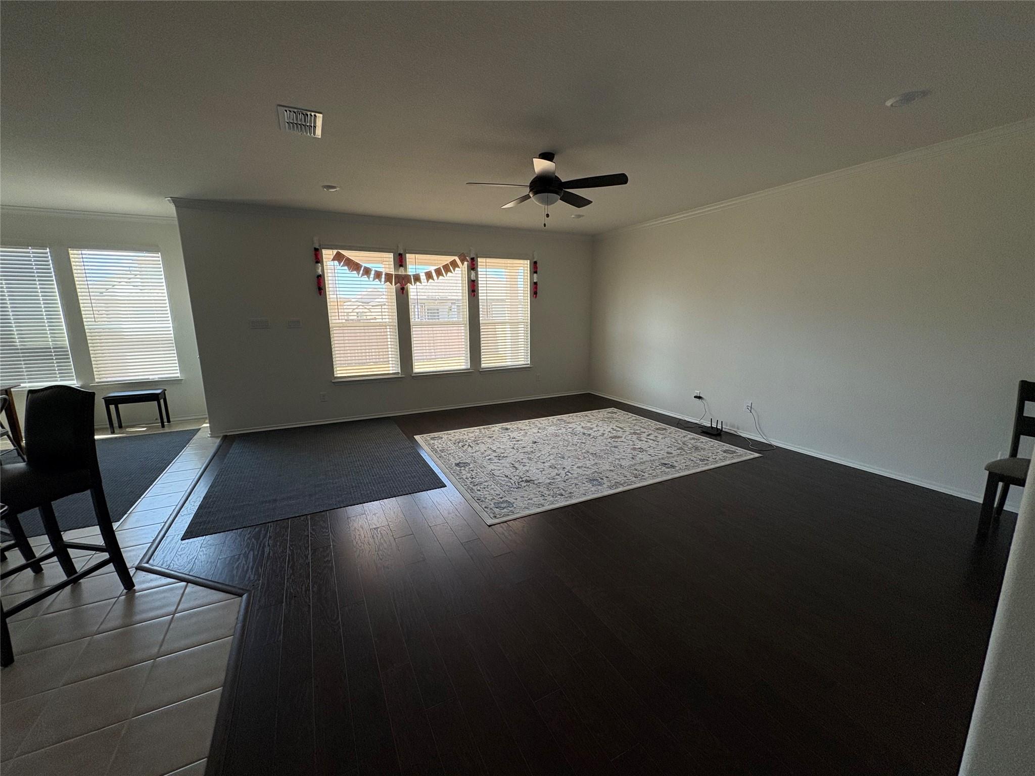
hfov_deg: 102.1
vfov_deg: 85.7
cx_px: 518
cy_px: 388
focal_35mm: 14
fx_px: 419
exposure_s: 1/115
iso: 125
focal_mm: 2.22
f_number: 2.2
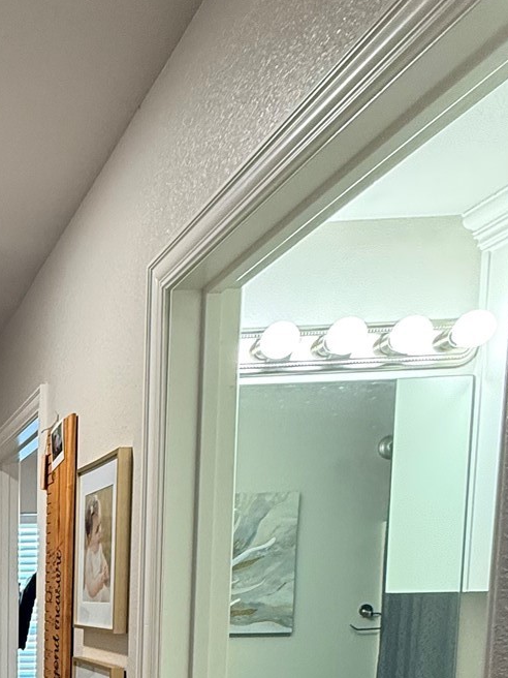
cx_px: -188
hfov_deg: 27.8
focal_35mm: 41
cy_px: 699
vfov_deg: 39.5
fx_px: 802
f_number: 2.2
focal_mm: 2.22
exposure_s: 1/60
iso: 250
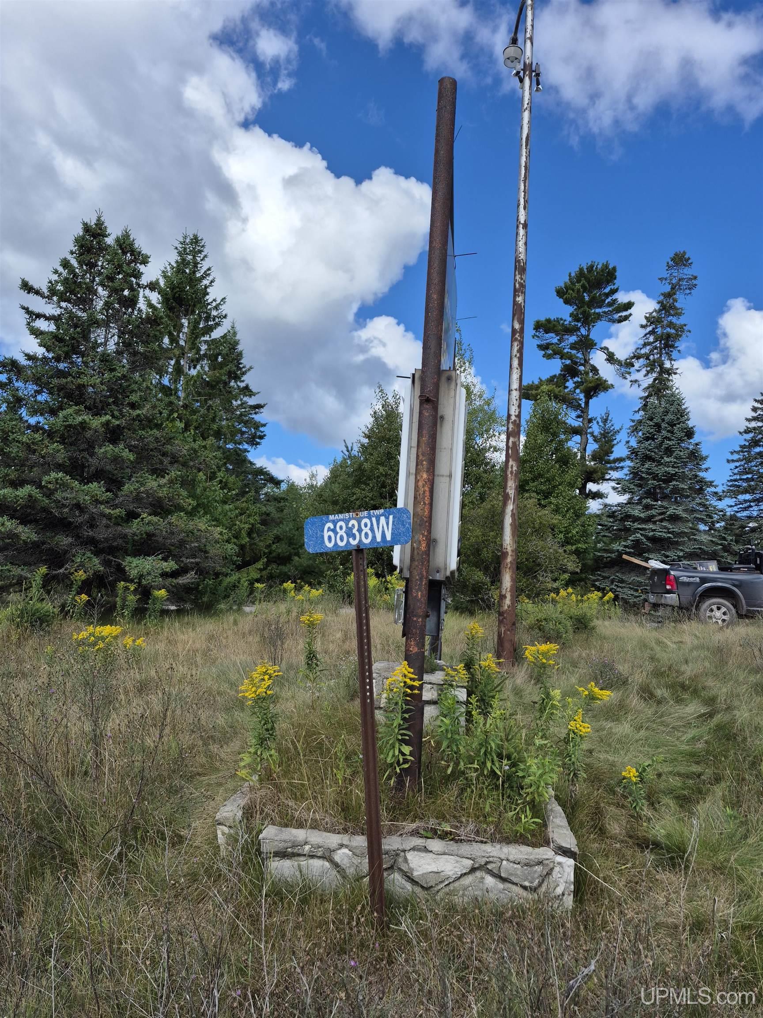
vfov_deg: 73.9
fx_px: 676
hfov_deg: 58.9
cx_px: 382
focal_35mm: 23
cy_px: 509
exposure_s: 1/2144
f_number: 1.8
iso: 25
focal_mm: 5.4
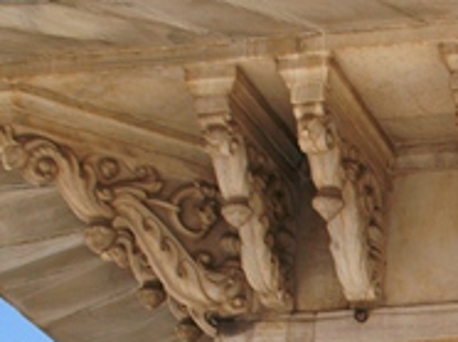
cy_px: 512
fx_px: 2101
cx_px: 707
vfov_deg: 9.1
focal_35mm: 159
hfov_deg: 11.8
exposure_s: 1/400
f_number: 10
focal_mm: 32
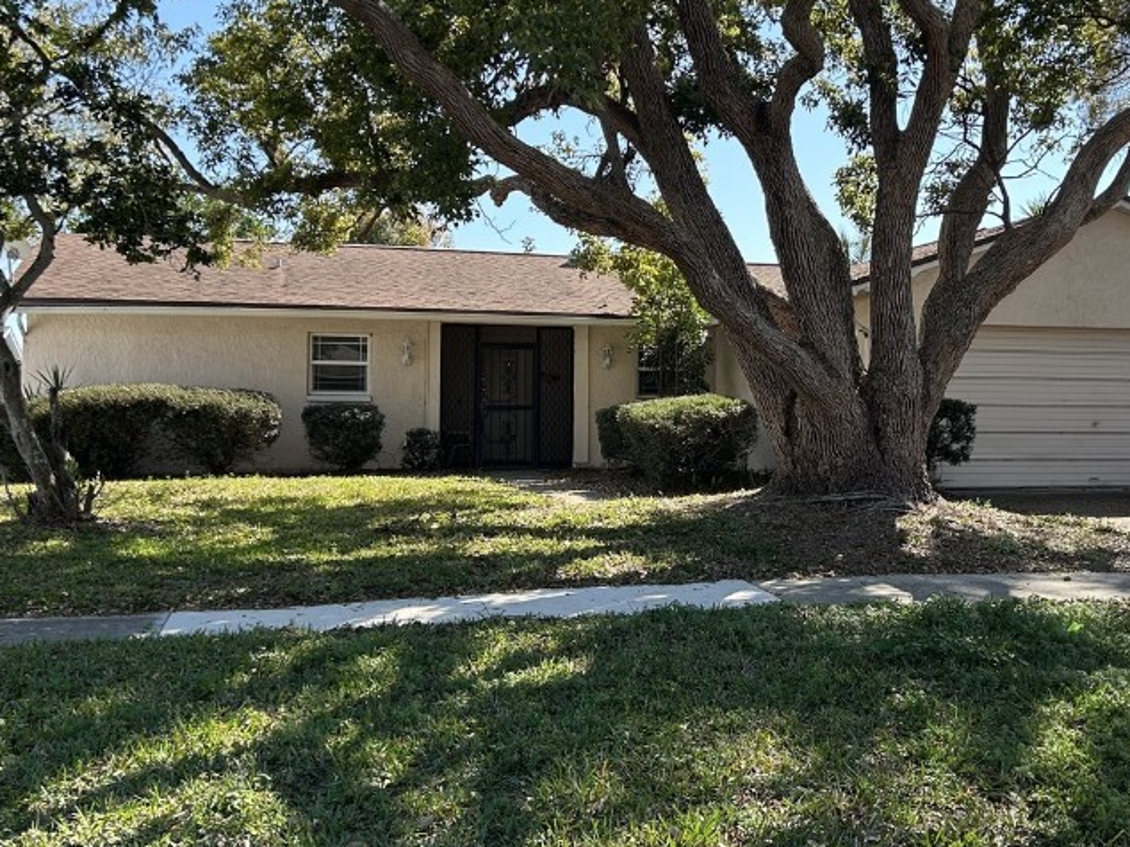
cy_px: 382
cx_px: 720
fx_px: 1371
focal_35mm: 42
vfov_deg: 34.3
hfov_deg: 44.4
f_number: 1.5
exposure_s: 1/1159
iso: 50
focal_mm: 5.7
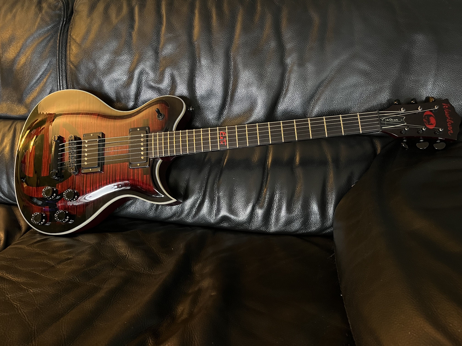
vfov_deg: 53.1
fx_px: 347
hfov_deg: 67.3
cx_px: 231
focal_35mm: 26
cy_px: 173
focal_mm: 5.1
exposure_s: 1/25
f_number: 1.6
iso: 800
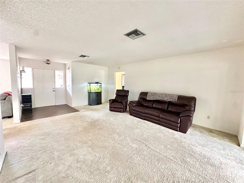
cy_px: 92
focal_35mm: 14
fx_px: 99
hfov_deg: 102.1
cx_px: 122
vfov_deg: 85.7
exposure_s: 1/60
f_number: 2.2
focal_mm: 2.22
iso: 800
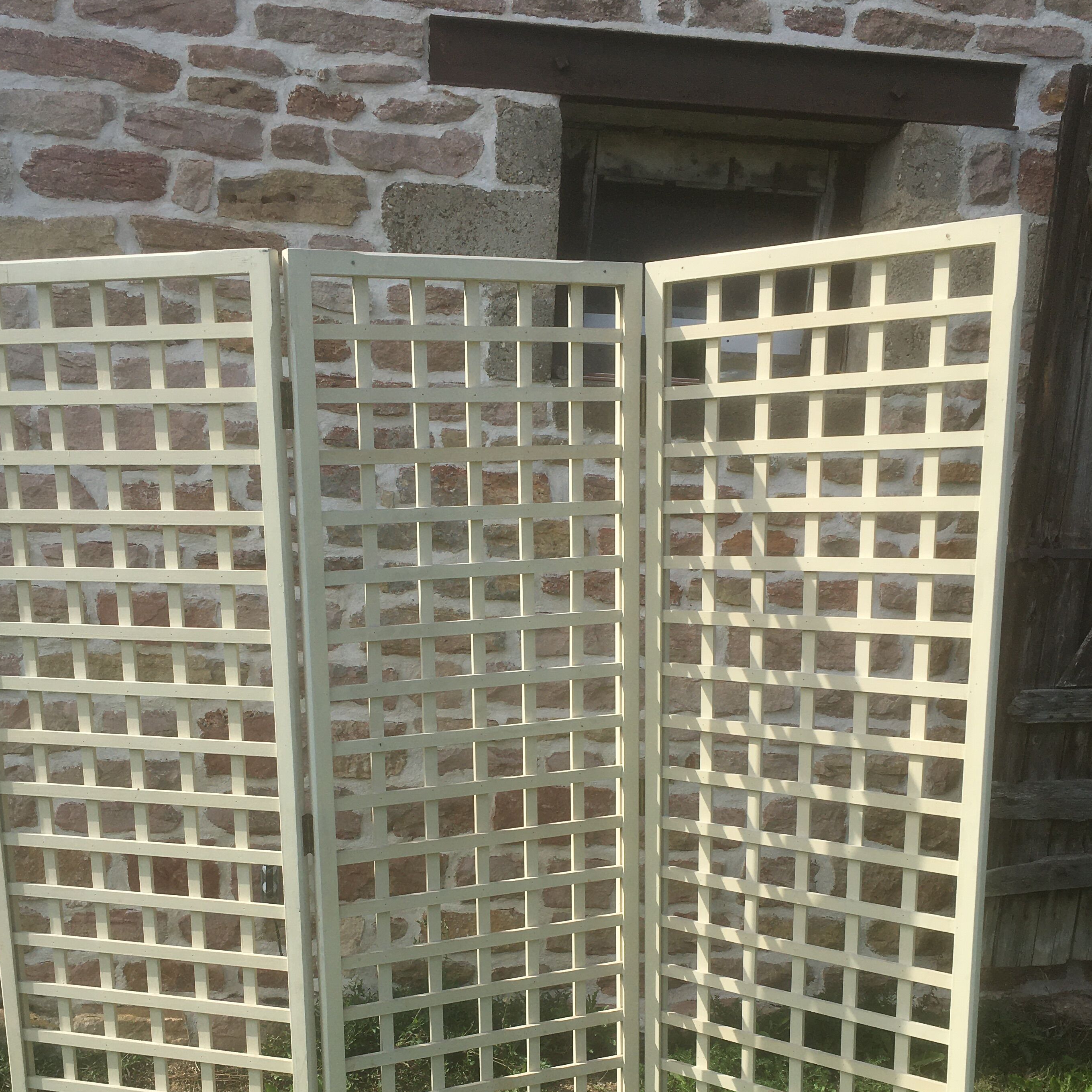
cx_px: 495
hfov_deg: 43.8
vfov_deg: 42.9
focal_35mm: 38
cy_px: 774
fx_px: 1356
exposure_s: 1/1012
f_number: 2.2
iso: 25
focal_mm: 4.15
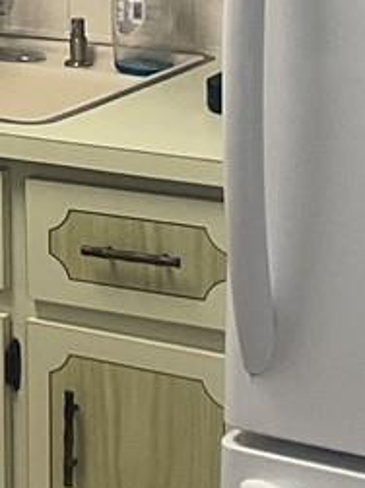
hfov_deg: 7.9
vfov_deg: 10.7
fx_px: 2603
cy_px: 171
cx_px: -155
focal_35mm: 185
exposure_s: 1/60
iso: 50
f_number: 1.8
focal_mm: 3
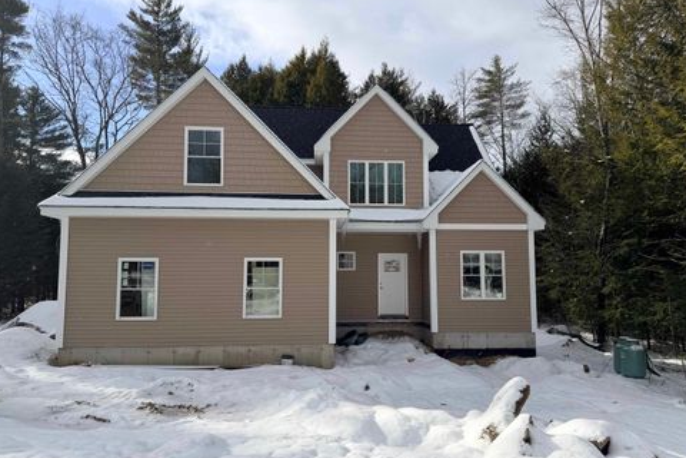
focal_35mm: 26
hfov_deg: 69.4
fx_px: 495
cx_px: 350
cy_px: 233
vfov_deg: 49.6
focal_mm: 6.76
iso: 80
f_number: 1.78
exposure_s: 1/6711
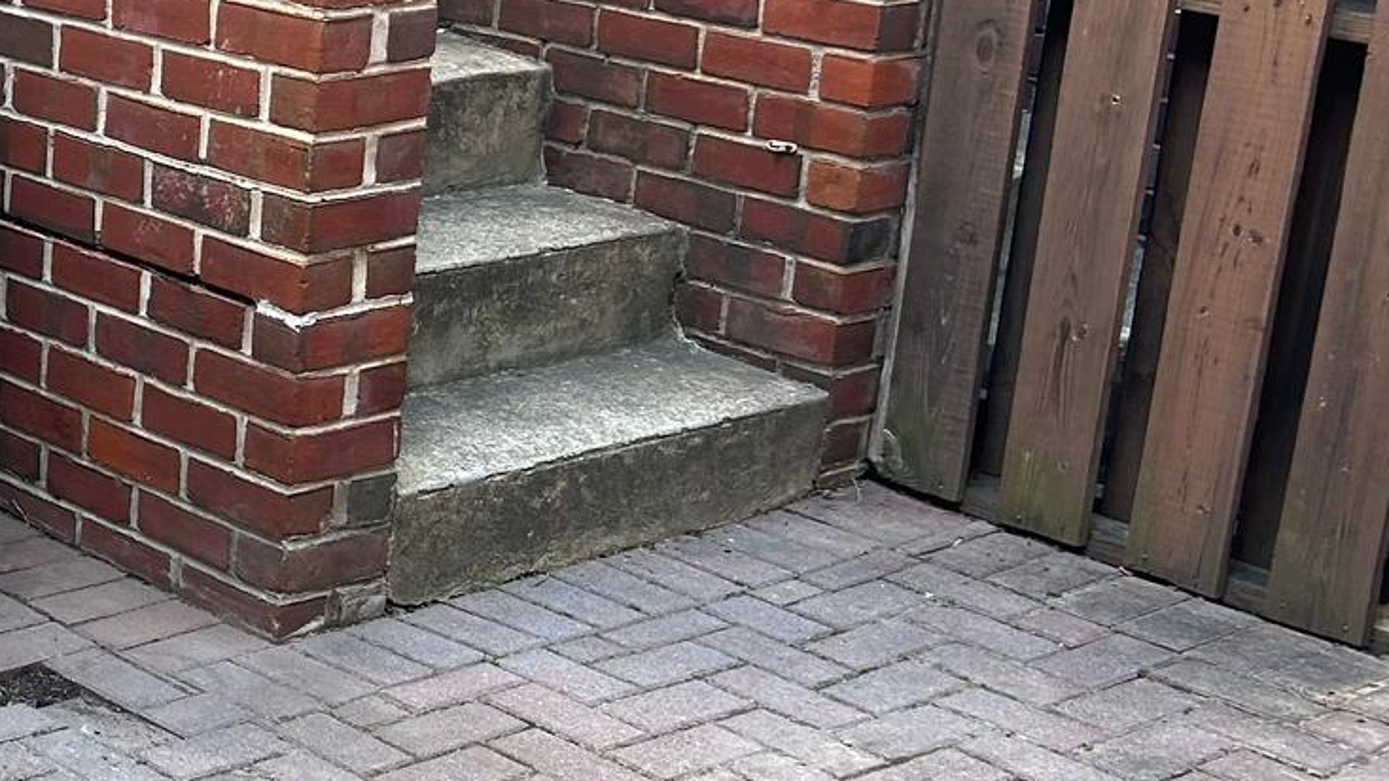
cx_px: -403
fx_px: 2910
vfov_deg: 15.3
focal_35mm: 79
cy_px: 382
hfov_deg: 23.7
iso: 64
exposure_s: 1/121
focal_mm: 5.7
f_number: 1.5
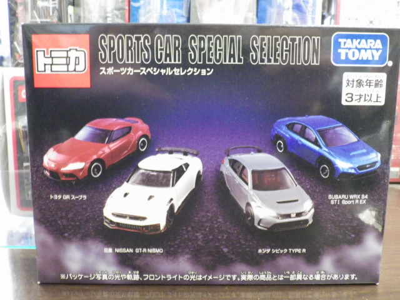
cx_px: 200
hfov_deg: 45.8
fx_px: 474
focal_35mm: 41
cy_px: 150
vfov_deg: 35.1
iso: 1600
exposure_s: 1/20
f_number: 3.6
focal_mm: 7.4
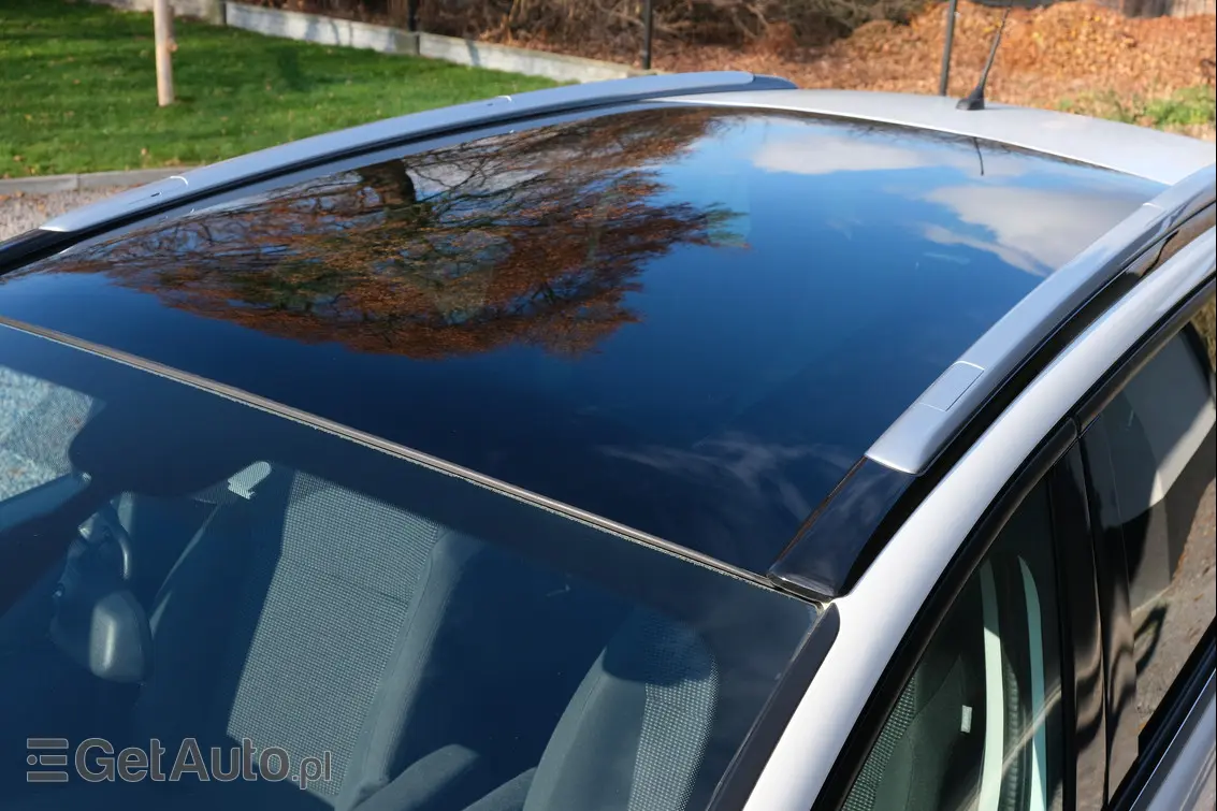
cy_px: 406
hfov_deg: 45.4
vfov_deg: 31.2
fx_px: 1453
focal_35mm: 43
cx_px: 608
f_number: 6.4
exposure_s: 1/210
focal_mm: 28.9
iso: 320
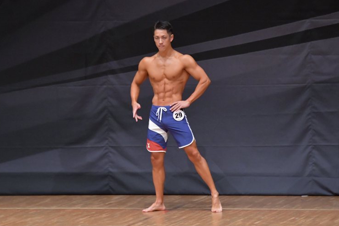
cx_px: 164
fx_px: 2806
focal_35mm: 298
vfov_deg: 4.6
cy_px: 109
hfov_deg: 6.9
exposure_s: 1/400
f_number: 5.6
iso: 6400
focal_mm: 190
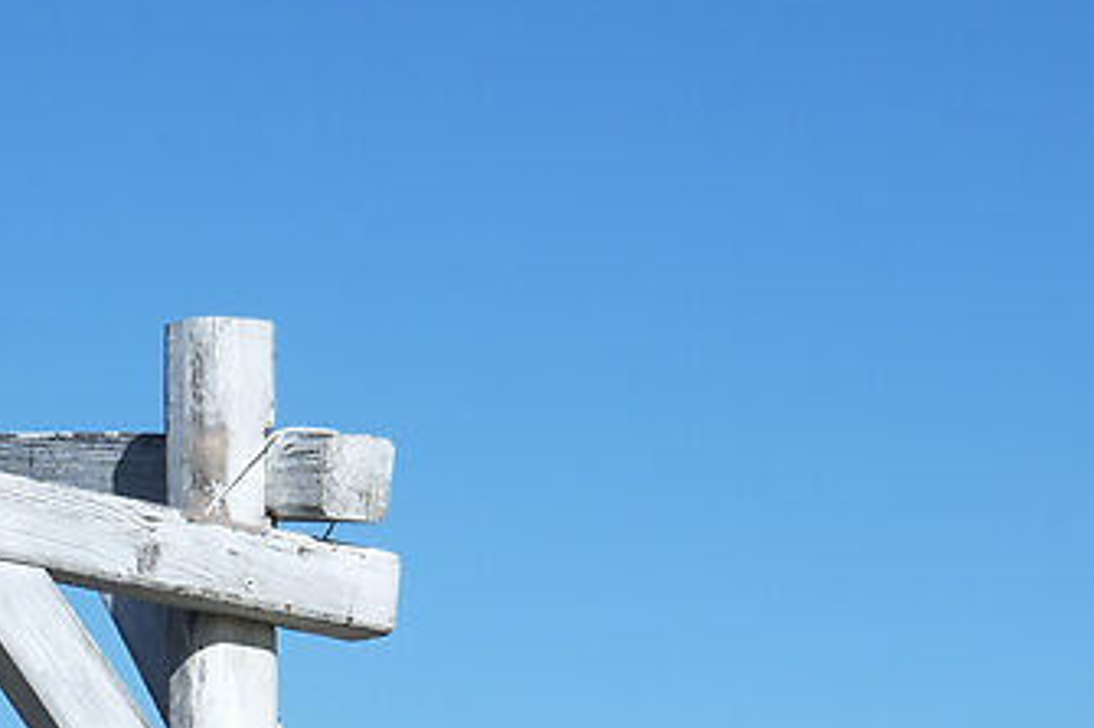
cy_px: 2146
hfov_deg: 8.2
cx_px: -26
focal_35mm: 251
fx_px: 7624
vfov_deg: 5.2
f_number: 10
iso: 100
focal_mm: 35
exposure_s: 1/400
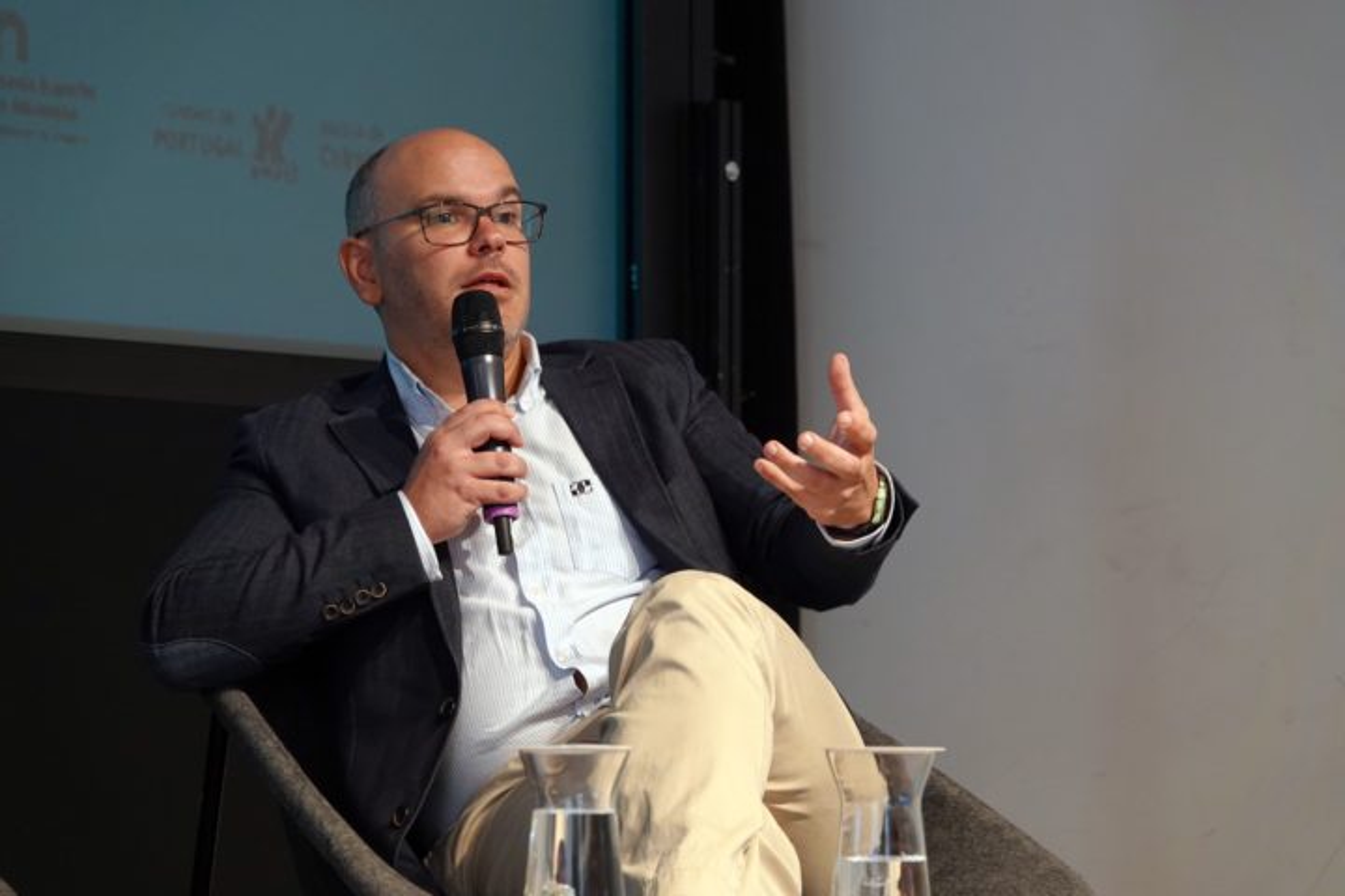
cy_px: 448
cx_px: 672
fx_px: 6874
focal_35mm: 184
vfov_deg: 7.5
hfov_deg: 11.2
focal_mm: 67.46
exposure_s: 1/25
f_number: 4
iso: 800
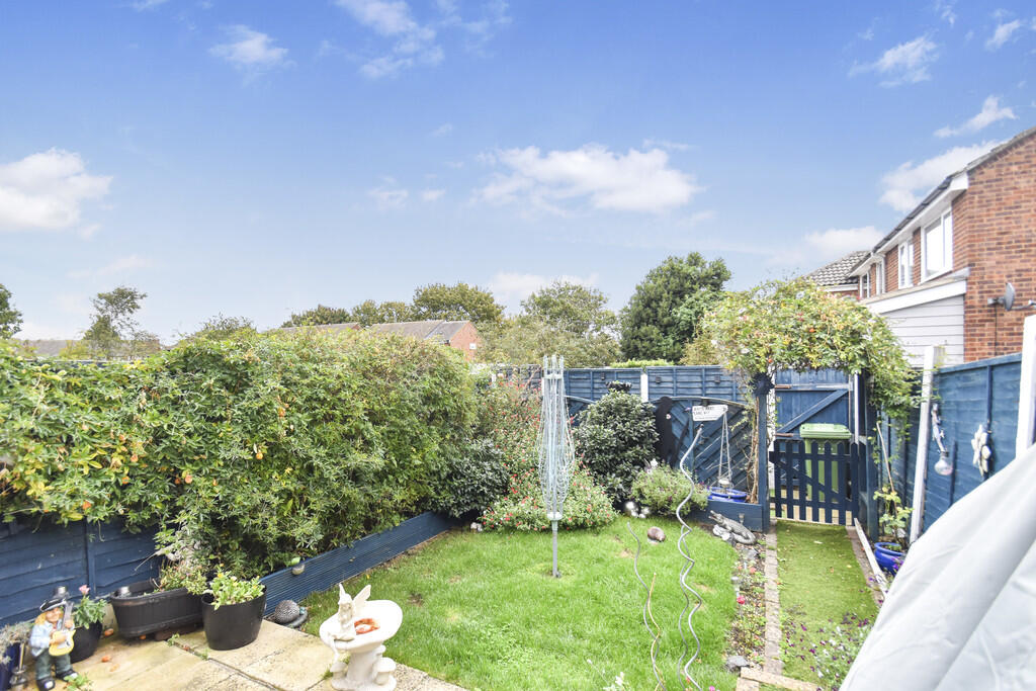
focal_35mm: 15
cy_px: 346
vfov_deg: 77.3
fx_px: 432
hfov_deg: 100.4
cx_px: 518
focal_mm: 10
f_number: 5
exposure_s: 1/250
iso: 400
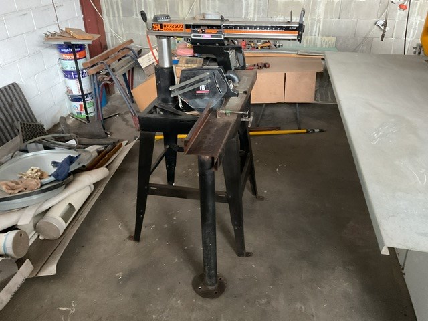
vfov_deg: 48.2
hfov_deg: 61.7
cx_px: 214
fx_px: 359
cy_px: 160
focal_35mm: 29
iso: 400
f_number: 1.8
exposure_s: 1/25
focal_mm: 3
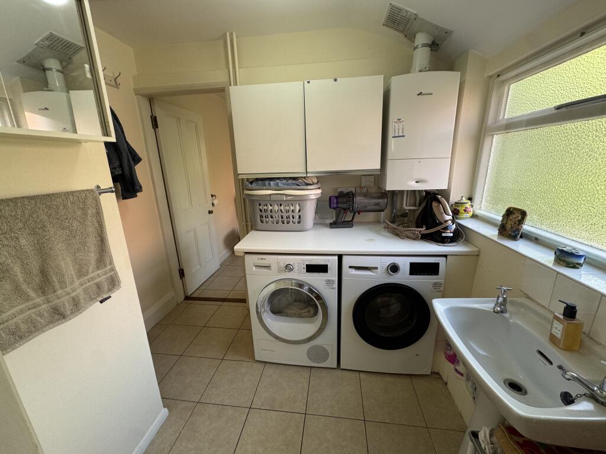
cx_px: 303
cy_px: 227
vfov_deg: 85.7
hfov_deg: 102.1
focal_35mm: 14
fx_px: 245
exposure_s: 1/99
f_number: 2.2
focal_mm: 2.22
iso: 125
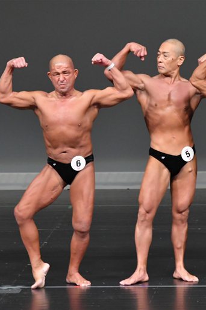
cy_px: 155
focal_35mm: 475
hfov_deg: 2.9
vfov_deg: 4.3
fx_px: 4082
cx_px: 151
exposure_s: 1/400
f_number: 5.6
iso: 4000
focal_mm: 210
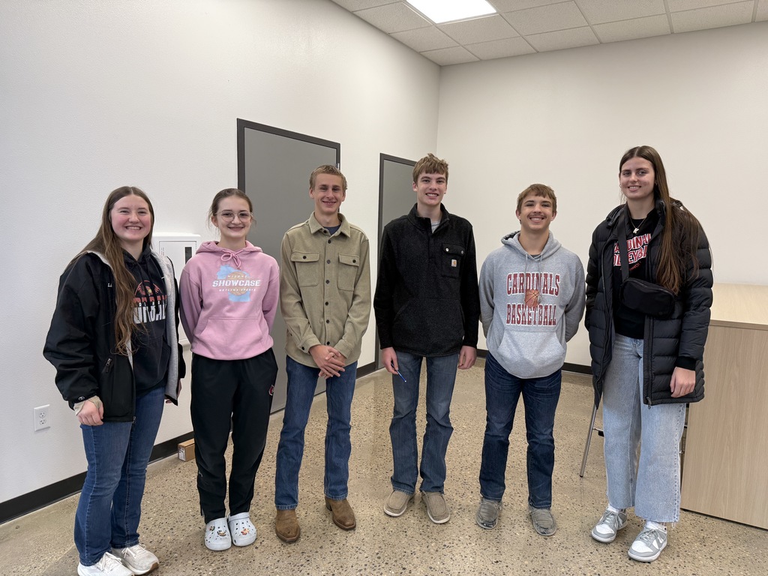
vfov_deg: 56.8
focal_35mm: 24
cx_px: 384
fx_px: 532
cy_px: 288
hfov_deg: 71.6
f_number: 1.78
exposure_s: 1/120
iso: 100
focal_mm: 6.76
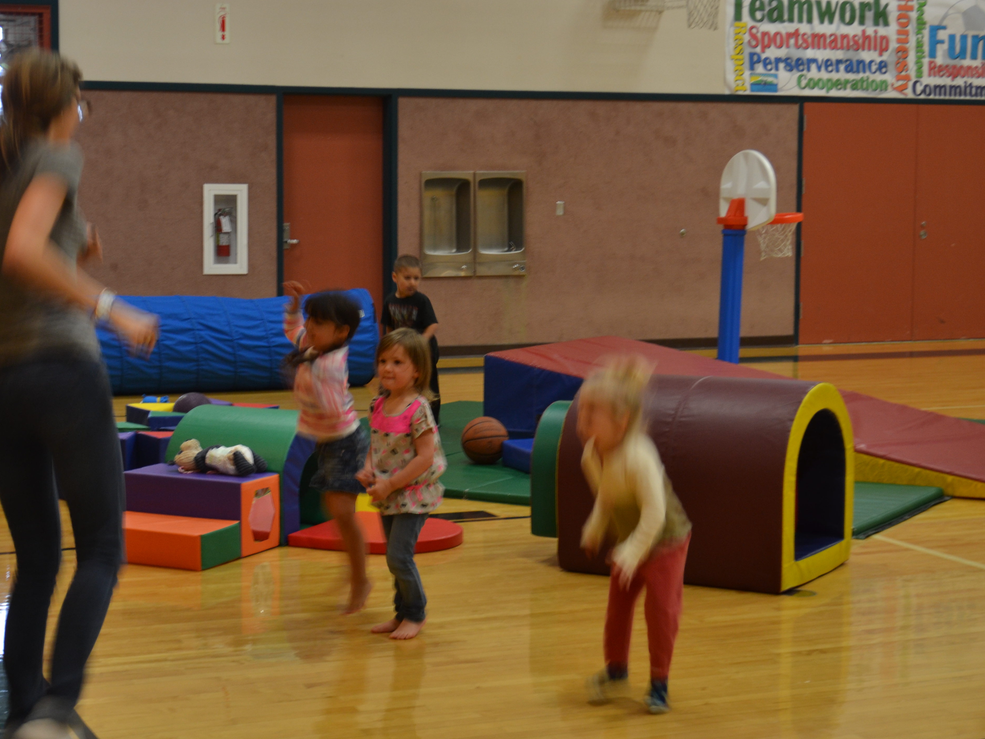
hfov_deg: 28.9
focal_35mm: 67
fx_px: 1907
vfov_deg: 21.9
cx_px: 386
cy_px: 391
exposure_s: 1/15
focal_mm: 38
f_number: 5
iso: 400
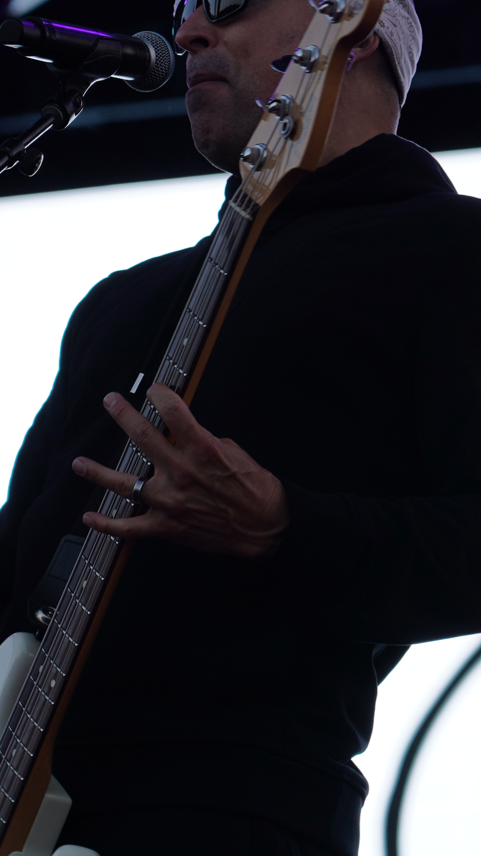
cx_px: 278
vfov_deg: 8.8
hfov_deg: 5.0
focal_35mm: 244
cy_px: 406
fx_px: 5534
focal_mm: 105
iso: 100
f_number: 4.5
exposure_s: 1/160
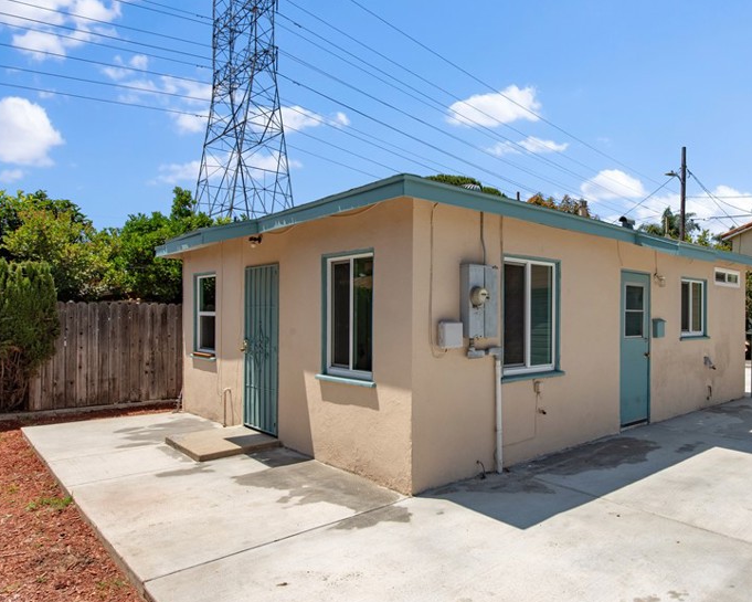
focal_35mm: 24
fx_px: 534
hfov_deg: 68.6
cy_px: 288
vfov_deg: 58.8
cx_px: 491
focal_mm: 17
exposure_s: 1/500
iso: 200
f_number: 13
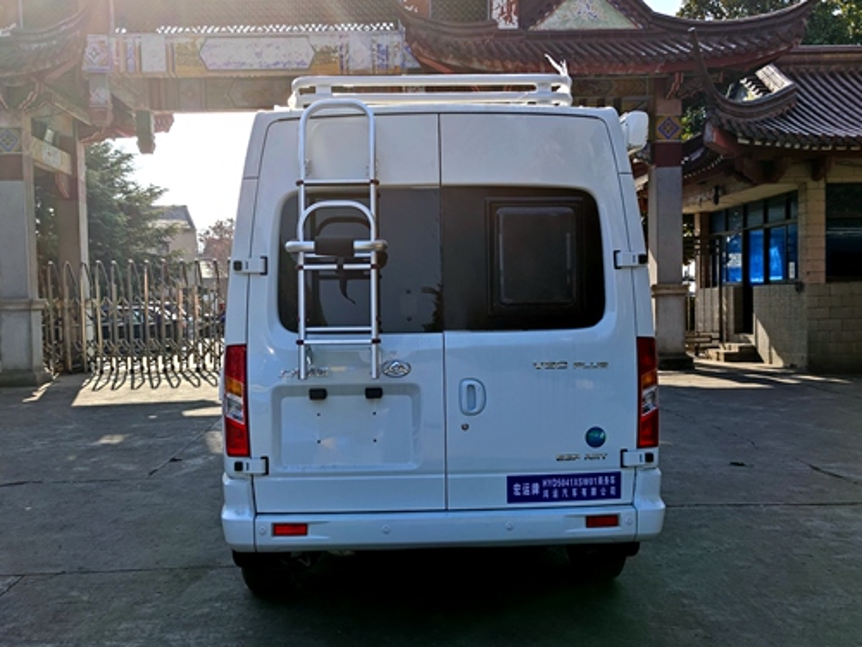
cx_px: 431
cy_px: 324
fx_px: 598
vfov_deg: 56.8
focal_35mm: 24
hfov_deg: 71.6
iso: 50
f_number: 1.69
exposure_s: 1/702
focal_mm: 6.72
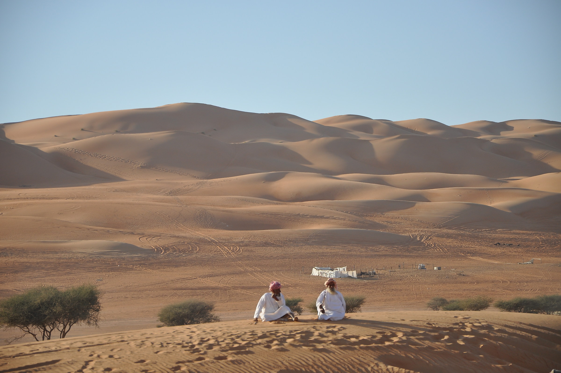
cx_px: 280
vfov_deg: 8.7
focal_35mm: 158
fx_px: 2451
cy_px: 186
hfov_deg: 13.1
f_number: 7.1
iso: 200
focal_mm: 105
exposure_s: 1/800
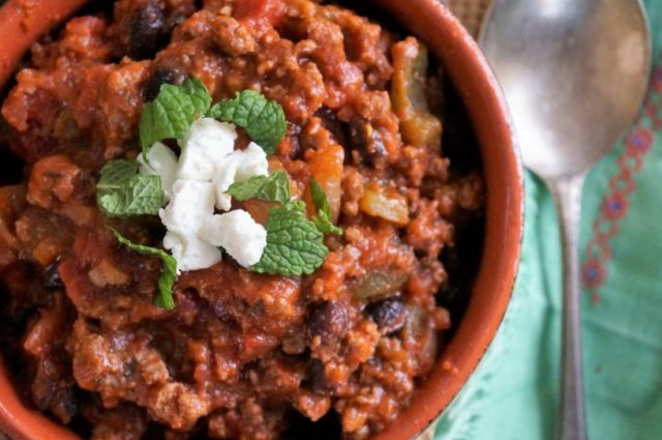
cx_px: 356
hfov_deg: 36.9
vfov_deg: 25.0
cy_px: 213
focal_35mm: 54
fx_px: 992
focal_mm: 30
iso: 2500
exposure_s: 1/160
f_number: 4
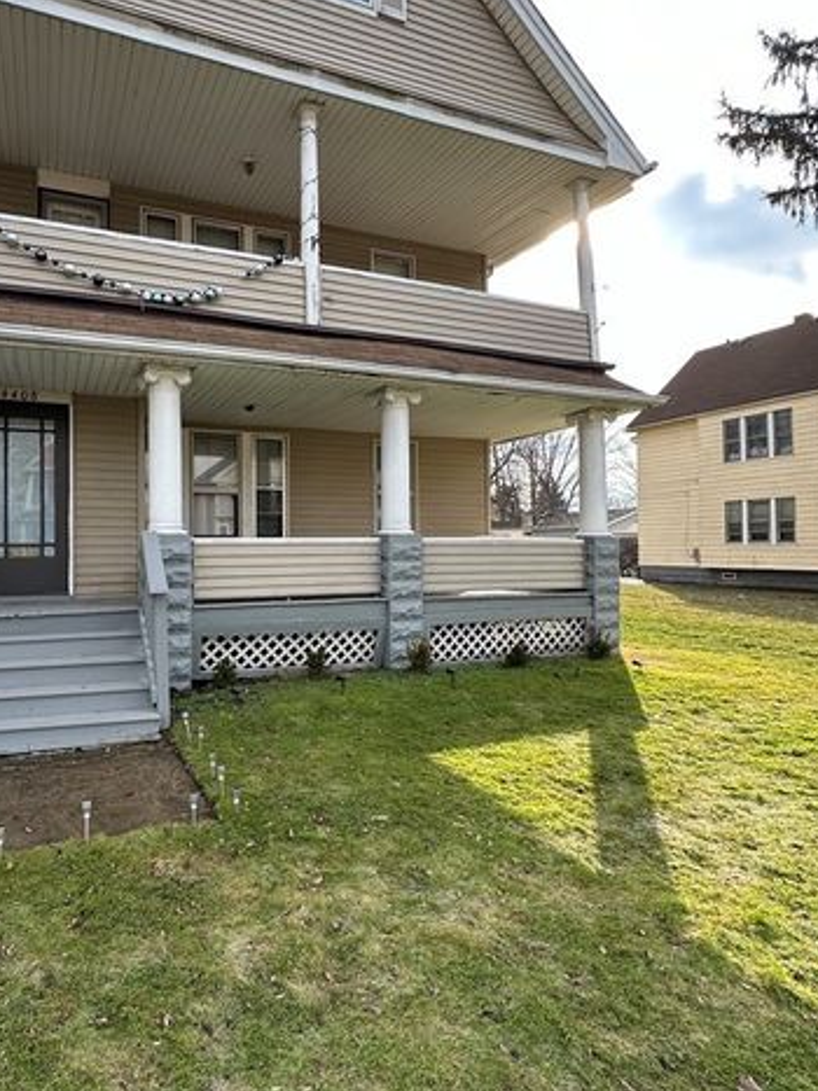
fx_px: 630
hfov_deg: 64.3
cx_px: 273
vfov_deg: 81.7
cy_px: 534
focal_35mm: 20
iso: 40
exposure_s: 1/381
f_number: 2.2
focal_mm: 2.22
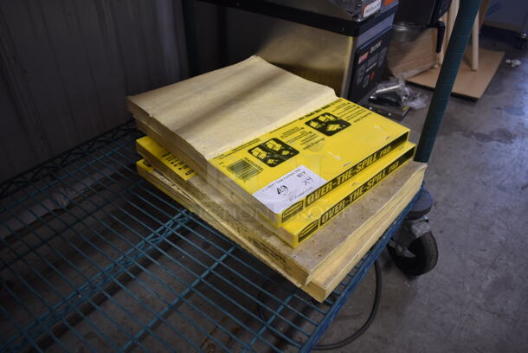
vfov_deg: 48.0
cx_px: 264
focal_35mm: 27
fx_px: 396
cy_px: 176
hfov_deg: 67.3
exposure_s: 1/30
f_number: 3.5
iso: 400
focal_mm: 18
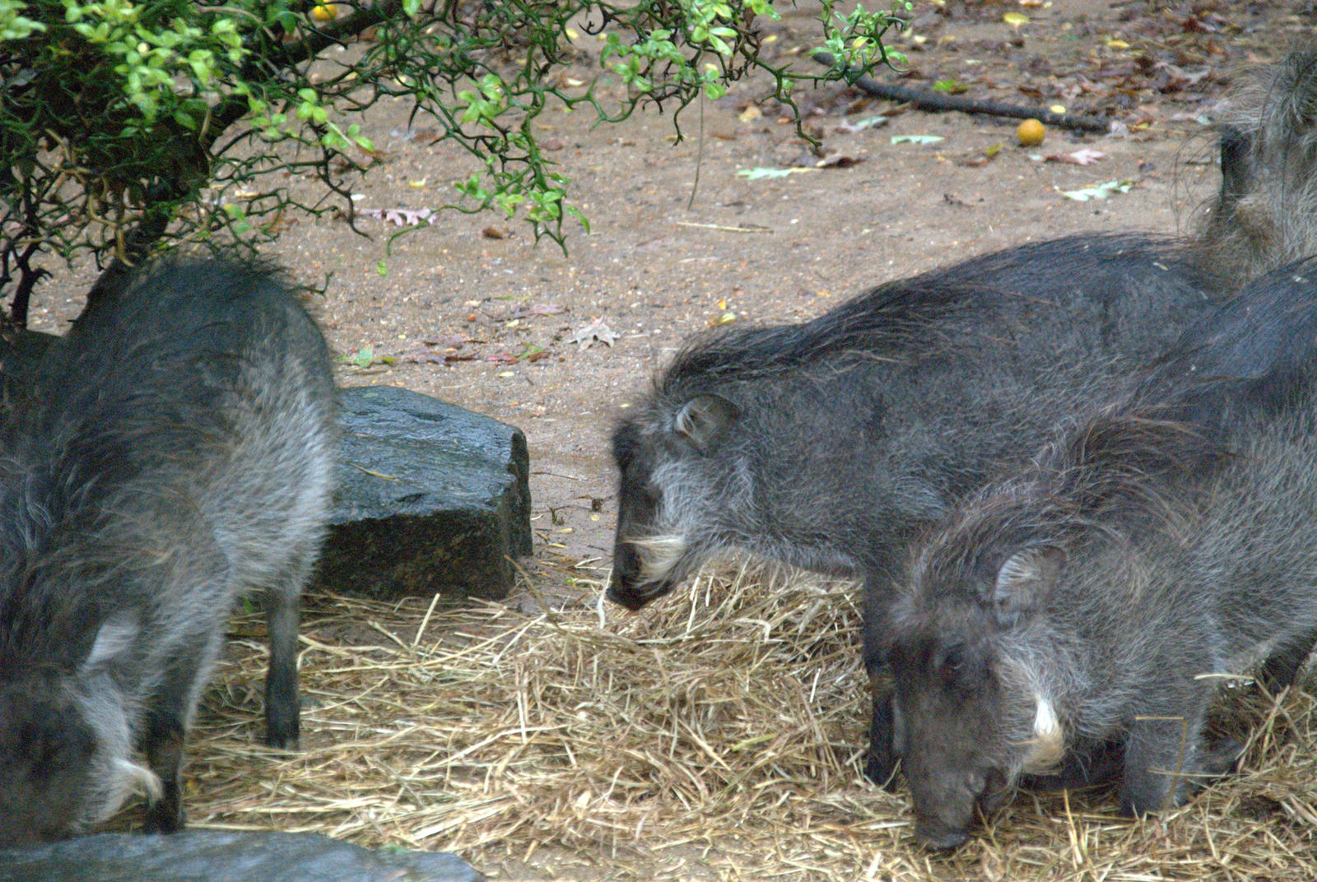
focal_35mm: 232
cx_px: 658
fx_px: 8518
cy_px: 441
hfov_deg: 8.8
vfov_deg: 5.9
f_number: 6
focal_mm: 155
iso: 3200
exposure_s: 1/250
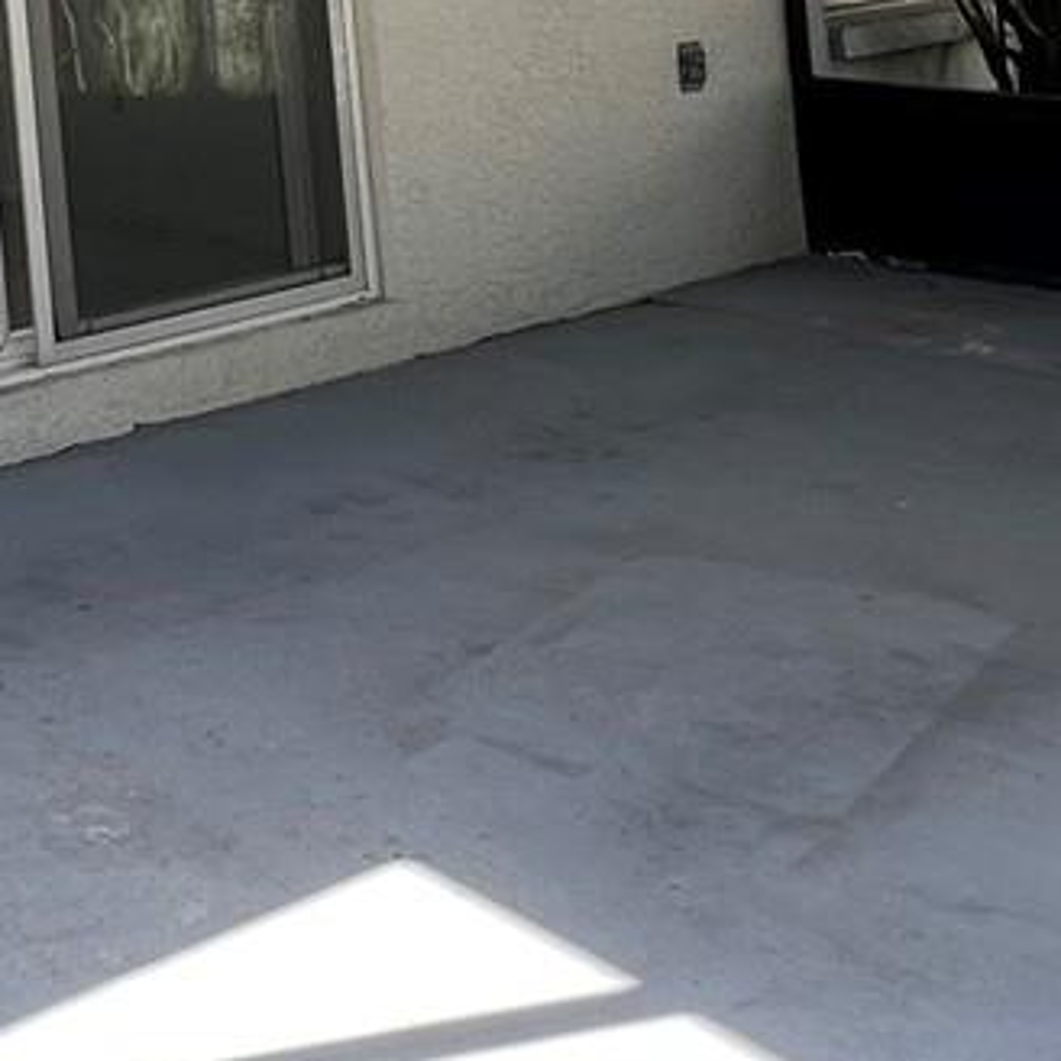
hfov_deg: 30.4
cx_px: 388
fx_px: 1942
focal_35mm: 56
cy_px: -133
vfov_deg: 27.7
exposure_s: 1/99
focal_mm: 1.57
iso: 50
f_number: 1.8
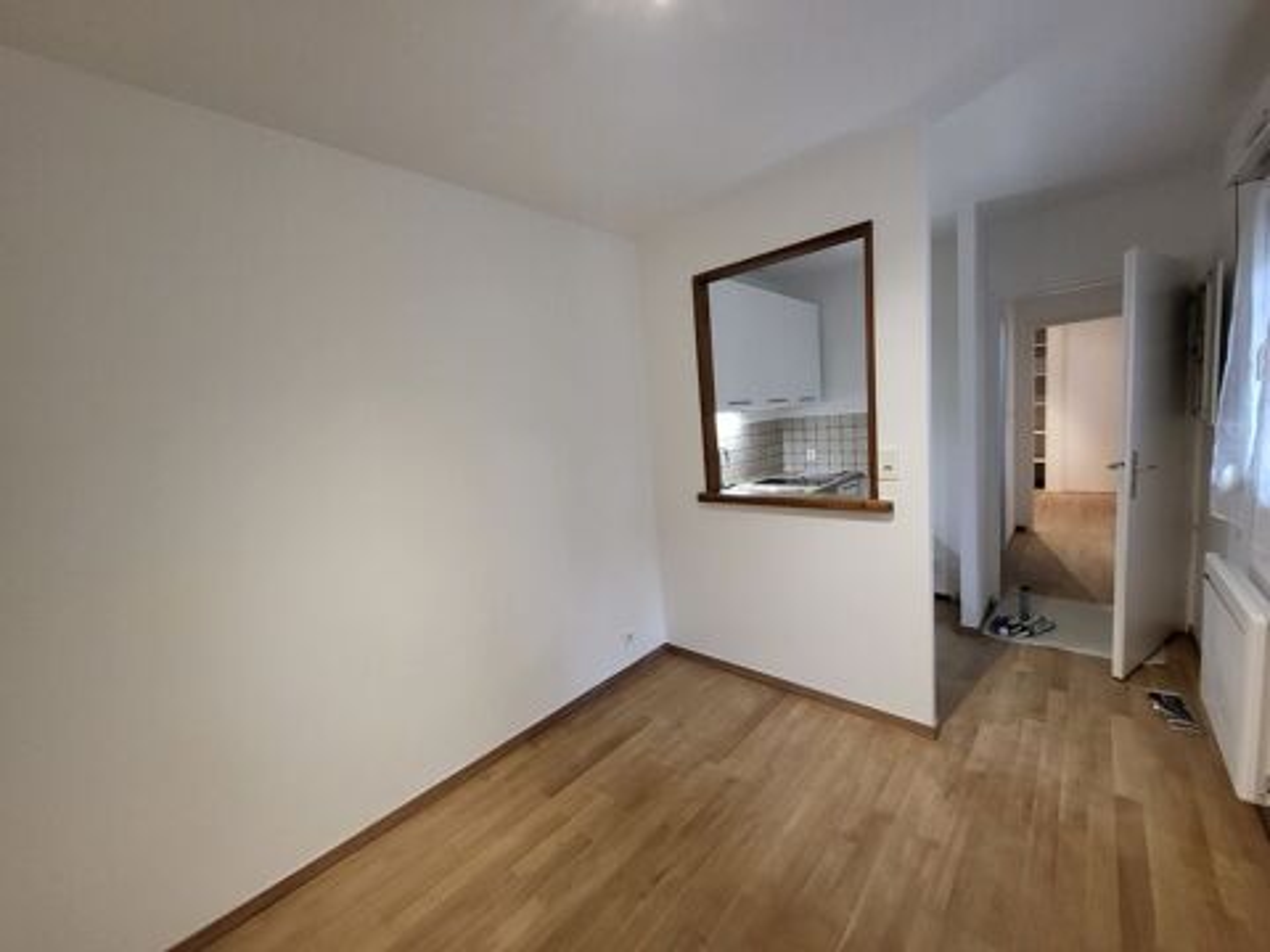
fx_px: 477
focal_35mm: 13
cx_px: 635
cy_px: 476
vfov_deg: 89.9
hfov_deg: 106.2
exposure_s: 1/50
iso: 320
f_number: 2.2
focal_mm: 1.74
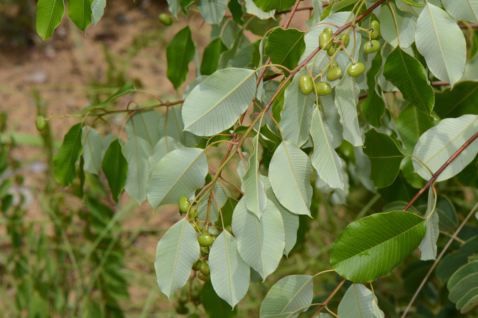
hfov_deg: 13.0
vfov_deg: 8.7
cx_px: 239
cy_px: 159
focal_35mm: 158
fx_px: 2091
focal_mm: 105
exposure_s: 1/200
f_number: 14
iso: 140
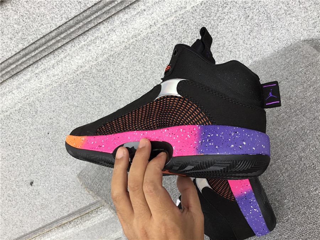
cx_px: 160
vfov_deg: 45.4
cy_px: 120
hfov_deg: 58.4
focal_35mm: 31
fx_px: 287
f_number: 2.4
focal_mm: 3.3
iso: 32
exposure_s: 1/100
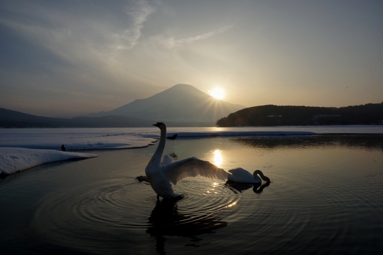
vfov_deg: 53.1
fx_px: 255
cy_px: 128
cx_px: 192
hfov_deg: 73.8
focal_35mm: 24
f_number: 22
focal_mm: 16
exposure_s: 1/250
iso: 200
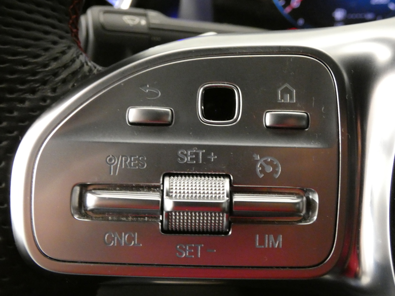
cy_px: 148
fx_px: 525
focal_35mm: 46
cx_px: 198
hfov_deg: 41.2
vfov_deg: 31.5
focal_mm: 8.2
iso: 1600
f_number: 3.8
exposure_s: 1/20
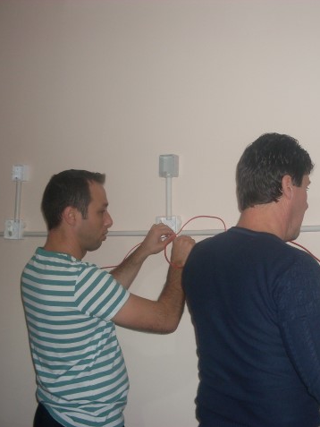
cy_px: 214
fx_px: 628
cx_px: 239
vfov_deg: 37.5
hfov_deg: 28.2
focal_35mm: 51
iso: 100
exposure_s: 1/45
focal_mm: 6.3
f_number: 2.8
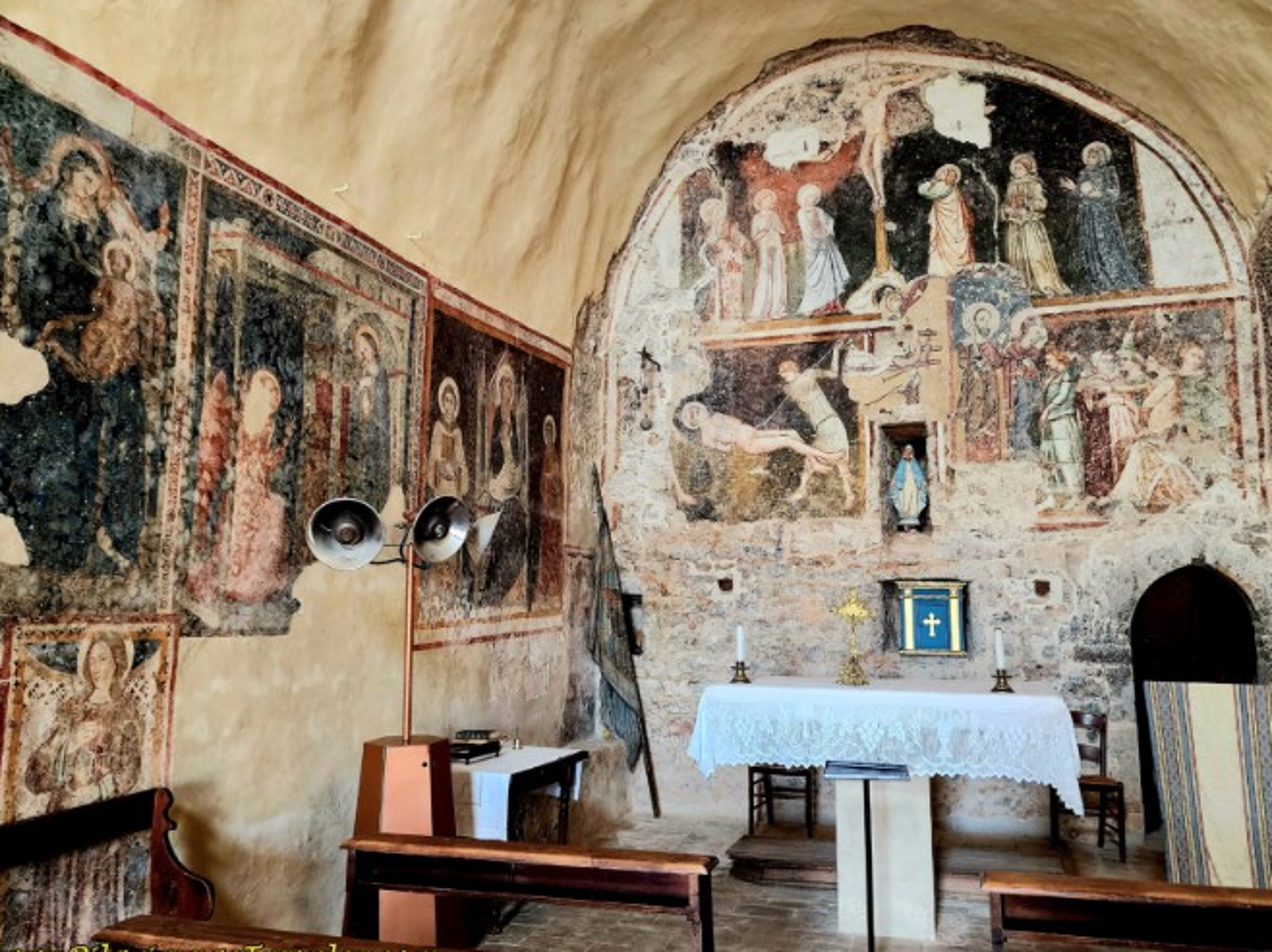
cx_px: 663
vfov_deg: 51.3
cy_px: 447
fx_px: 992
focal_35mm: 27
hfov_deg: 65.3
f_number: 1.8
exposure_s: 1/40
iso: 500
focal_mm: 6.4
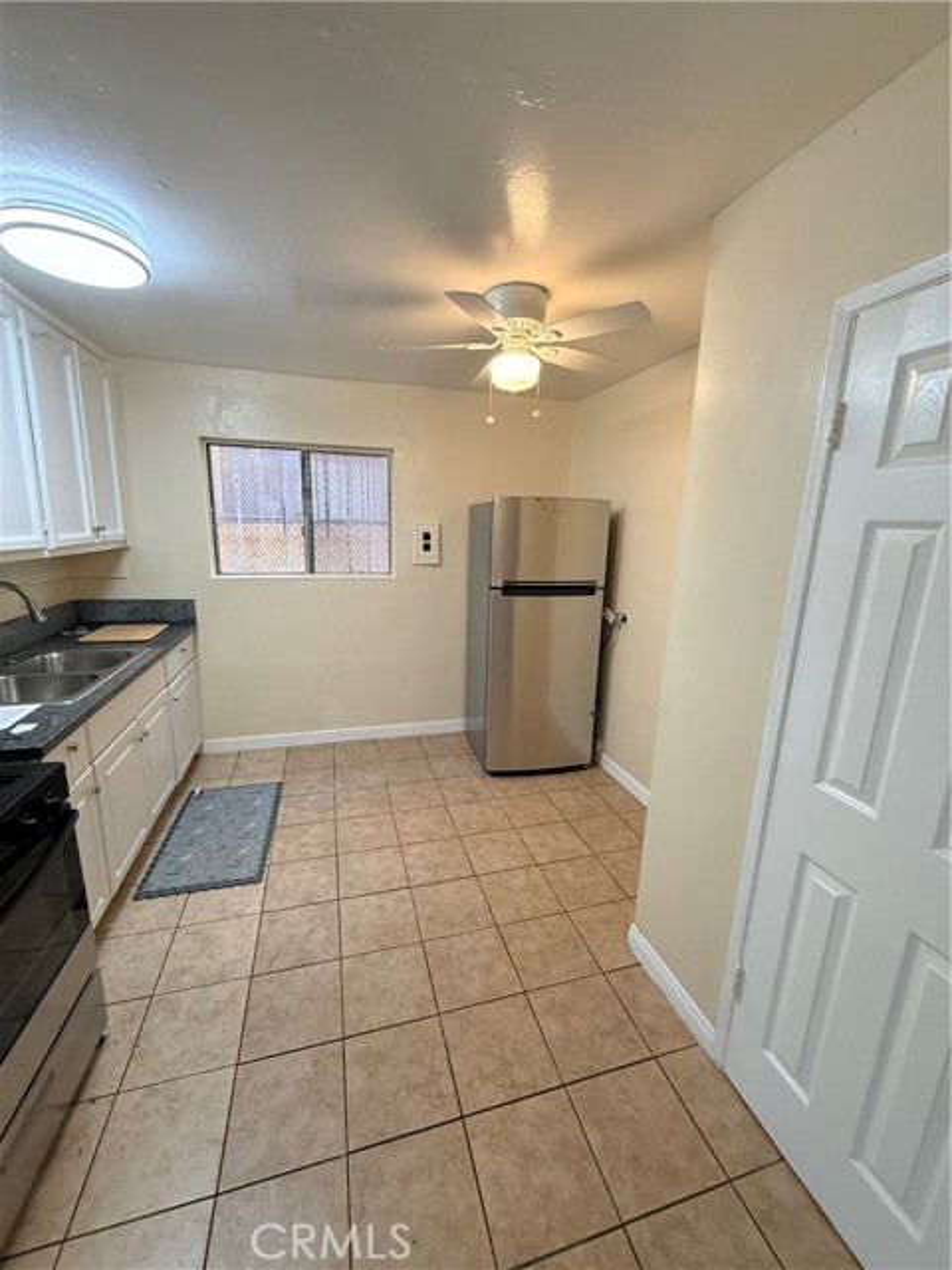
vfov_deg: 102.1
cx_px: 476
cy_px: 635
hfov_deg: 85.7
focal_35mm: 14
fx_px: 513
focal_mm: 2.22
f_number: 2.2
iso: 250
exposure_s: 1/120
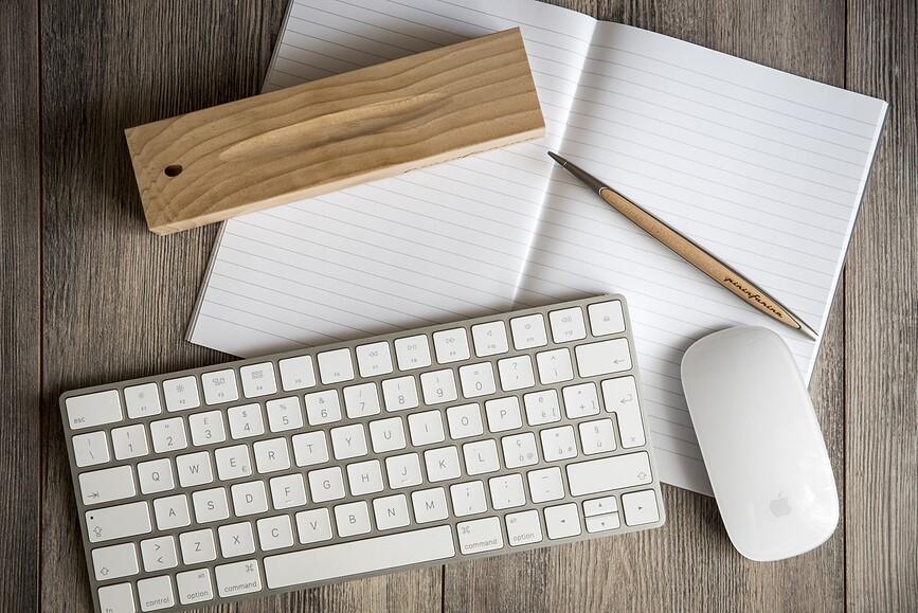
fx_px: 1684
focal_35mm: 66
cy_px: 306
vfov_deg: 20.6
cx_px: 459
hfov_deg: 30.5
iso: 640
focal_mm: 66
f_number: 5
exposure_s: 1/400
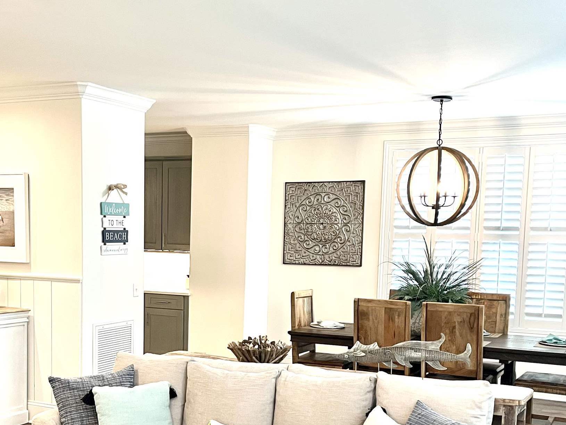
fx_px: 801
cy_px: 311
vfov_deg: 29.3
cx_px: 200
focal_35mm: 49
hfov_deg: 38.6
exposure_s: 1/60
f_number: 1.6
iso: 80
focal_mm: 5.1
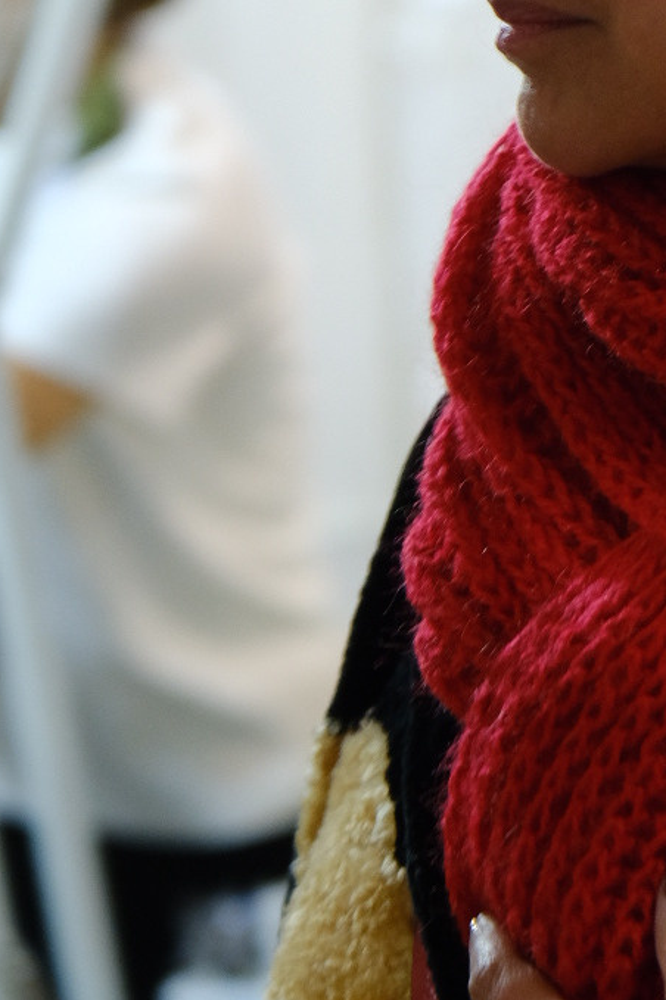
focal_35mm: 314
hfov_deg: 4.4
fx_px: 8722
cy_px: 247
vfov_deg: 6.6
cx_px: 772
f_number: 4
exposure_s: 1/60
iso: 1250
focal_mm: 80
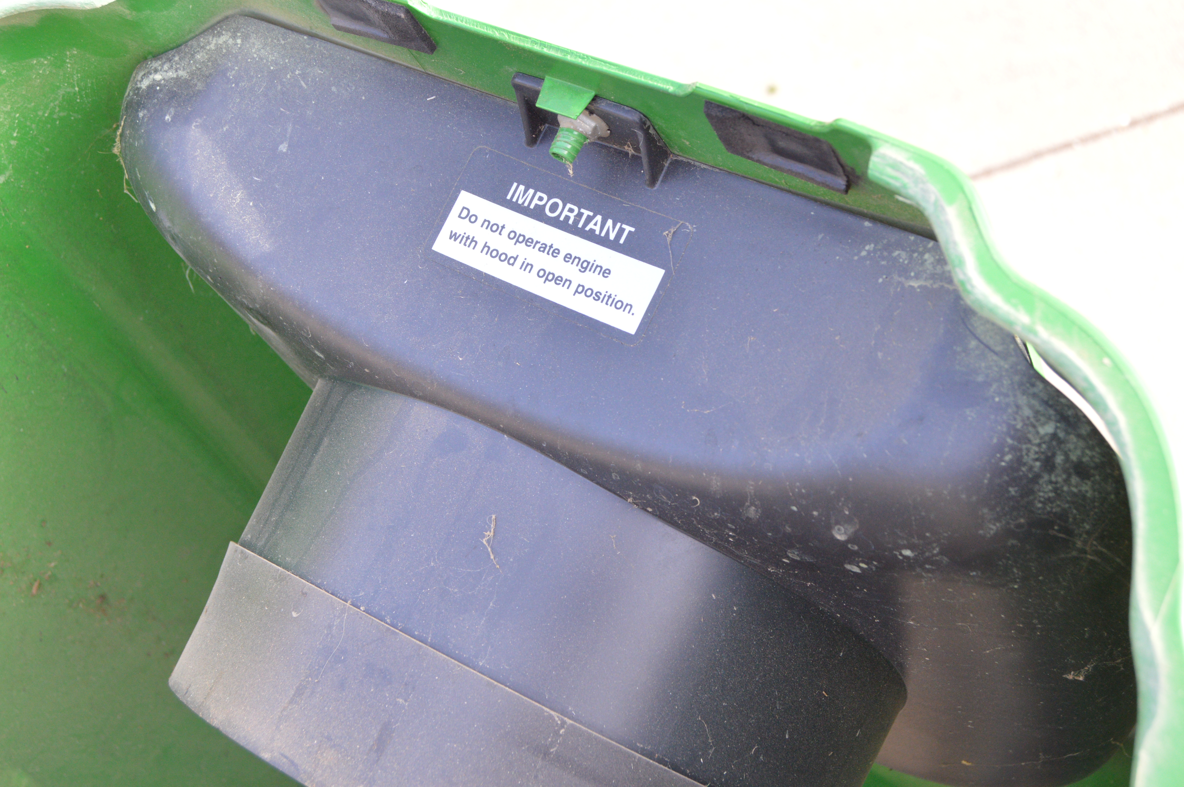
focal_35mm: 51
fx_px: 1676
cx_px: 592
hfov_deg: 38.9
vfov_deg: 26.4
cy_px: 394
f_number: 7.1
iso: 800
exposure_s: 1/200
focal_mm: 34
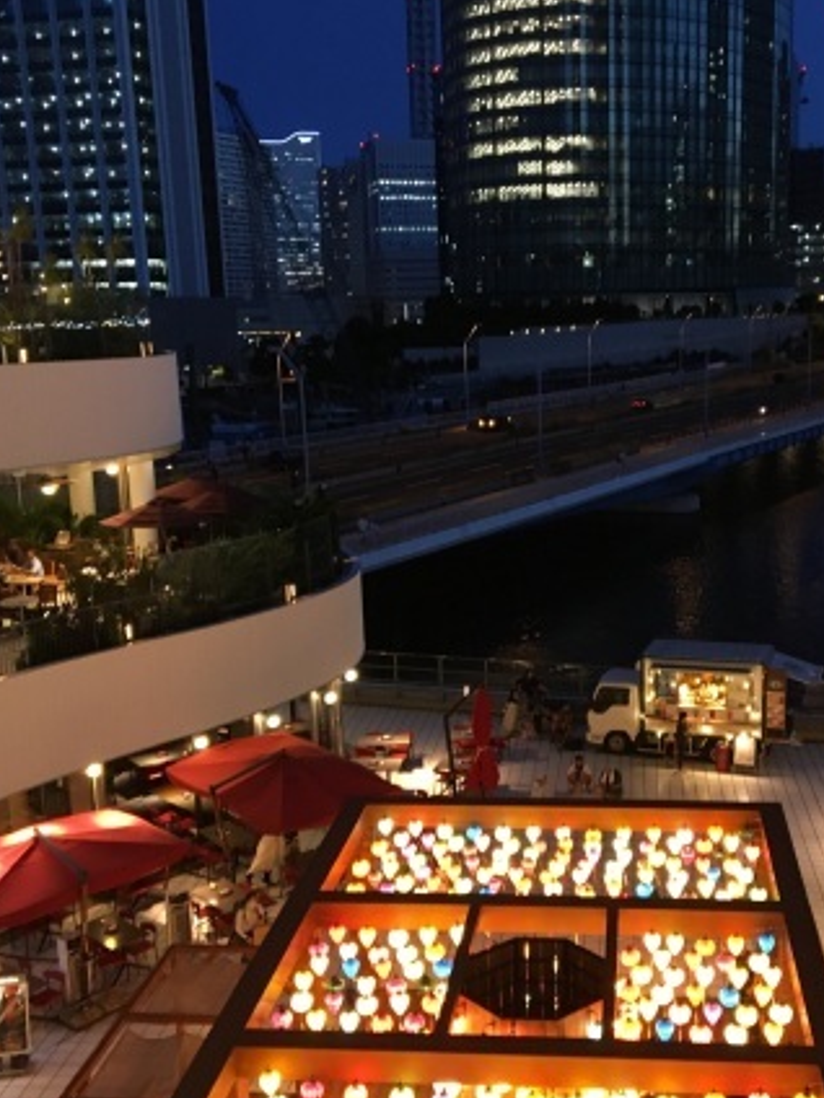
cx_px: 529
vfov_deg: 45.7
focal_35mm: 41
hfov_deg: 34.9
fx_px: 1301
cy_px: 588
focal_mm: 4.15
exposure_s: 1/24
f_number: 2.2
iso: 200
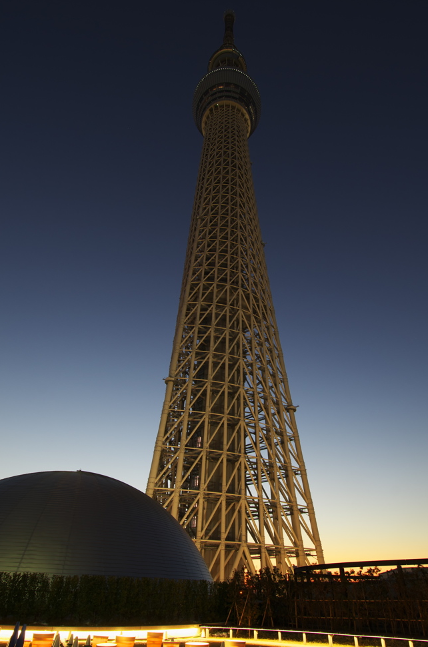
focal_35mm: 19
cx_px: 220
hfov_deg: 64.3
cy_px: 333
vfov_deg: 87.0
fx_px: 341
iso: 100
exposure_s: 5
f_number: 8
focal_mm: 12
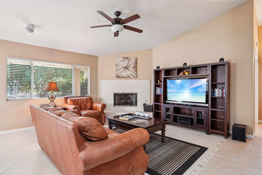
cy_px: 88
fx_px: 131
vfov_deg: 67.4
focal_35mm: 18
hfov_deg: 90.0
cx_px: 131
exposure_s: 1/5
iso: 400
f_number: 8
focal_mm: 18
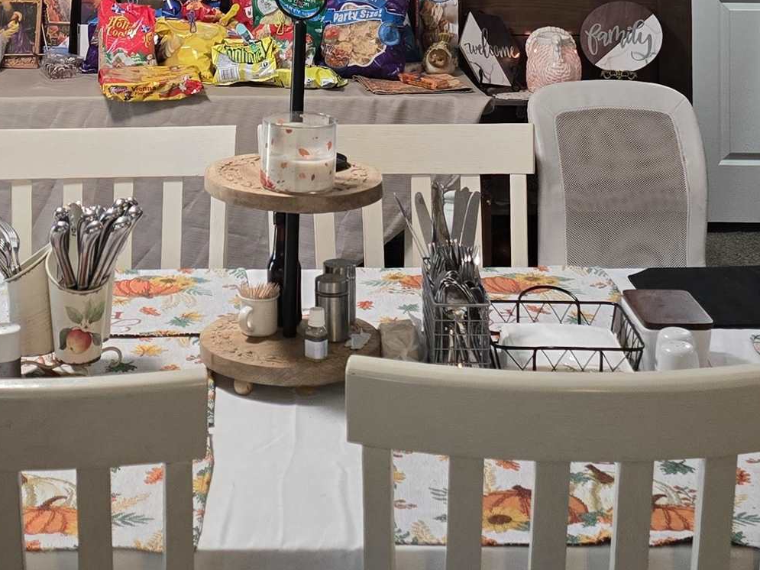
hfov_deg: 27.3
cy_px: -175
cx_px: 271
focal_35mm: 71
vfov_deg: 19.1
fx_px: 1559
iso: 320
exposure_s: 1/120
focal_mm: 6.3
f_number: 1.7
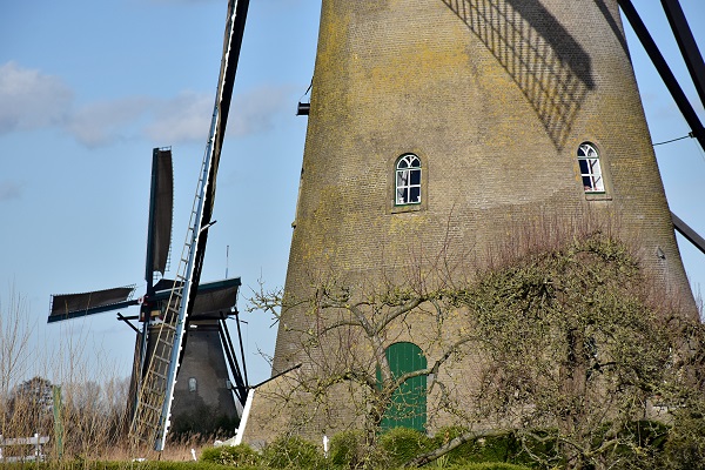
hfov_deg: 9.8
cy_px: 235
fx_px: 4112
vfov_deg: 6.5
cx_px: 352
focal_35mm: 210
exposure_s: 1/1600
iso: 200
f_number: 8
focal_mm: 140
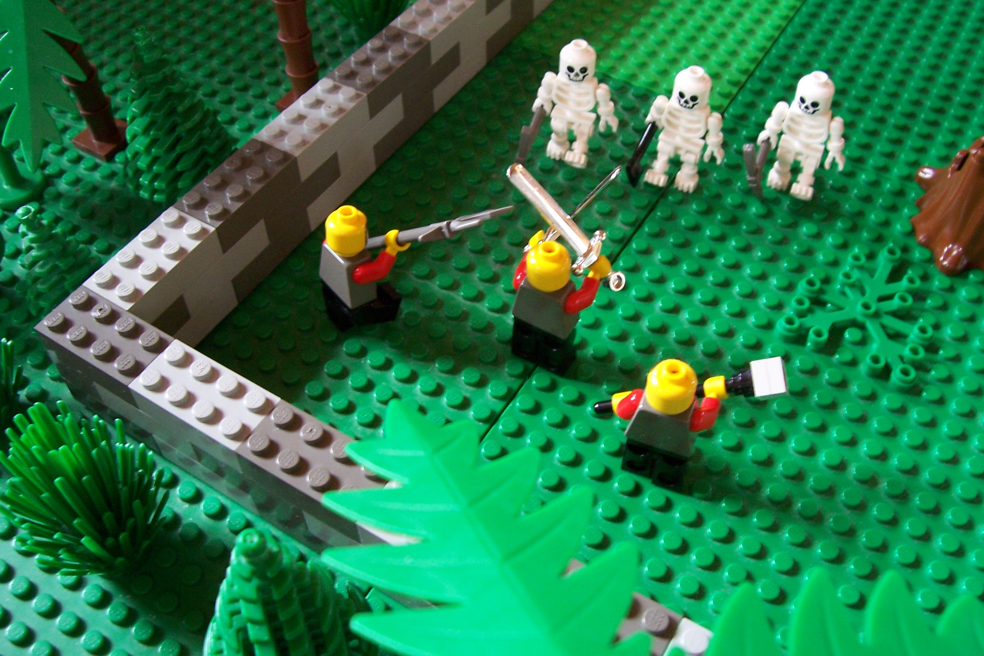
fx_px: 929
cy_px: 328
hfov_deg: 55.8
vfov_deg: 38.9
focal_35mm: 34
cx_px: 492
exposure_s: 1/8
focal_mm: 5.6
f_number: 2.7
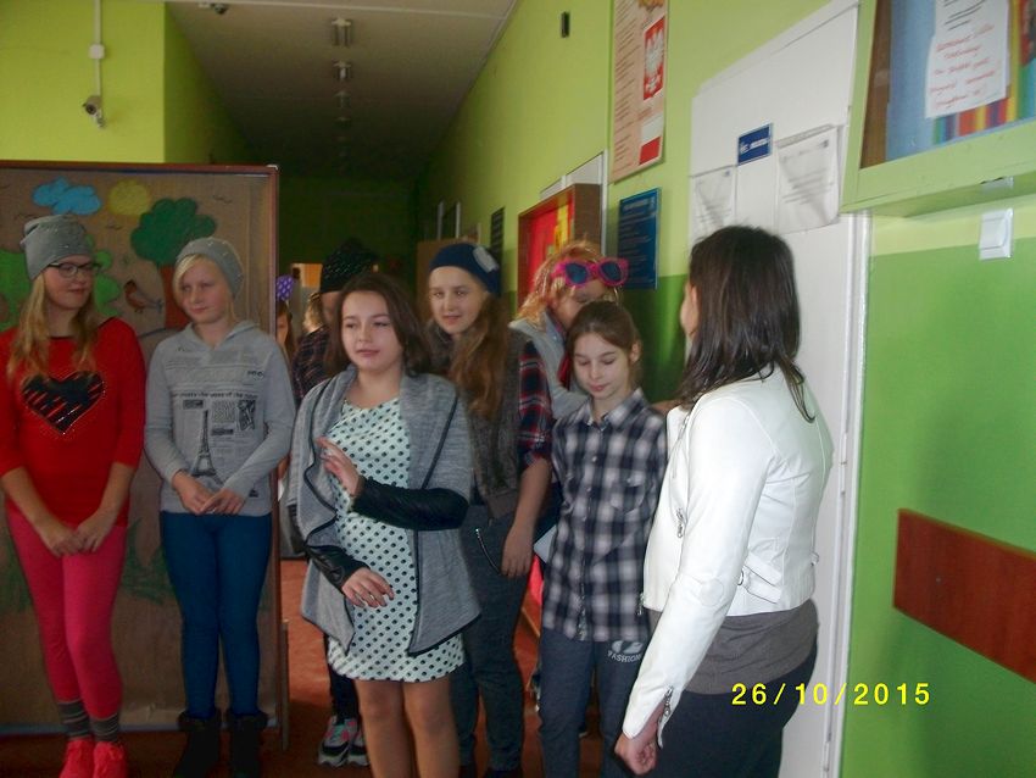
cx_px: 518
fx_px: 958
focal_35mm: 32
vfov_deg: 44.2
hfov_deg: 56.8
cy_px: 389
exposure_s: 1/40
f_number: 2.9
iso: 125
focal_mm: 5.7
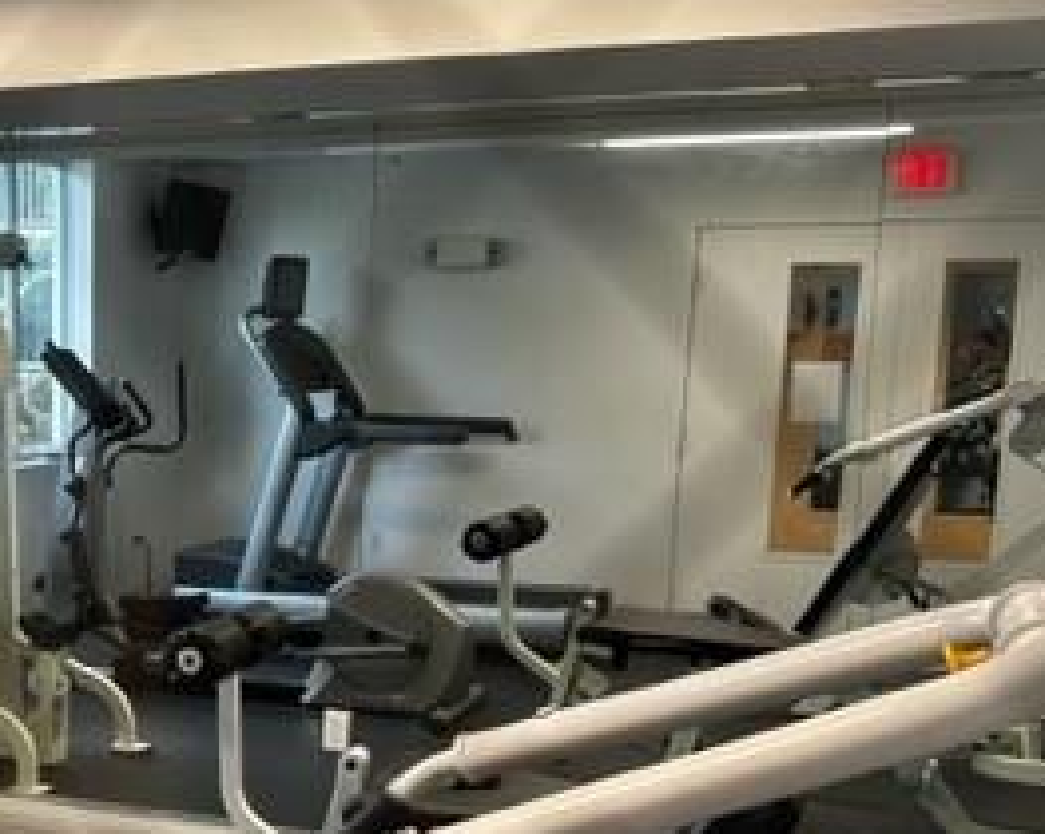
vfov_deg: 26.3
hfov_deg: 31.1
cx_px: 56
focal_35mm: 57
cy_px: 631
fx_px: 1762
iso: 125
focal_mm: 6.86
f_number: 1.78
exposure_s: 1/60
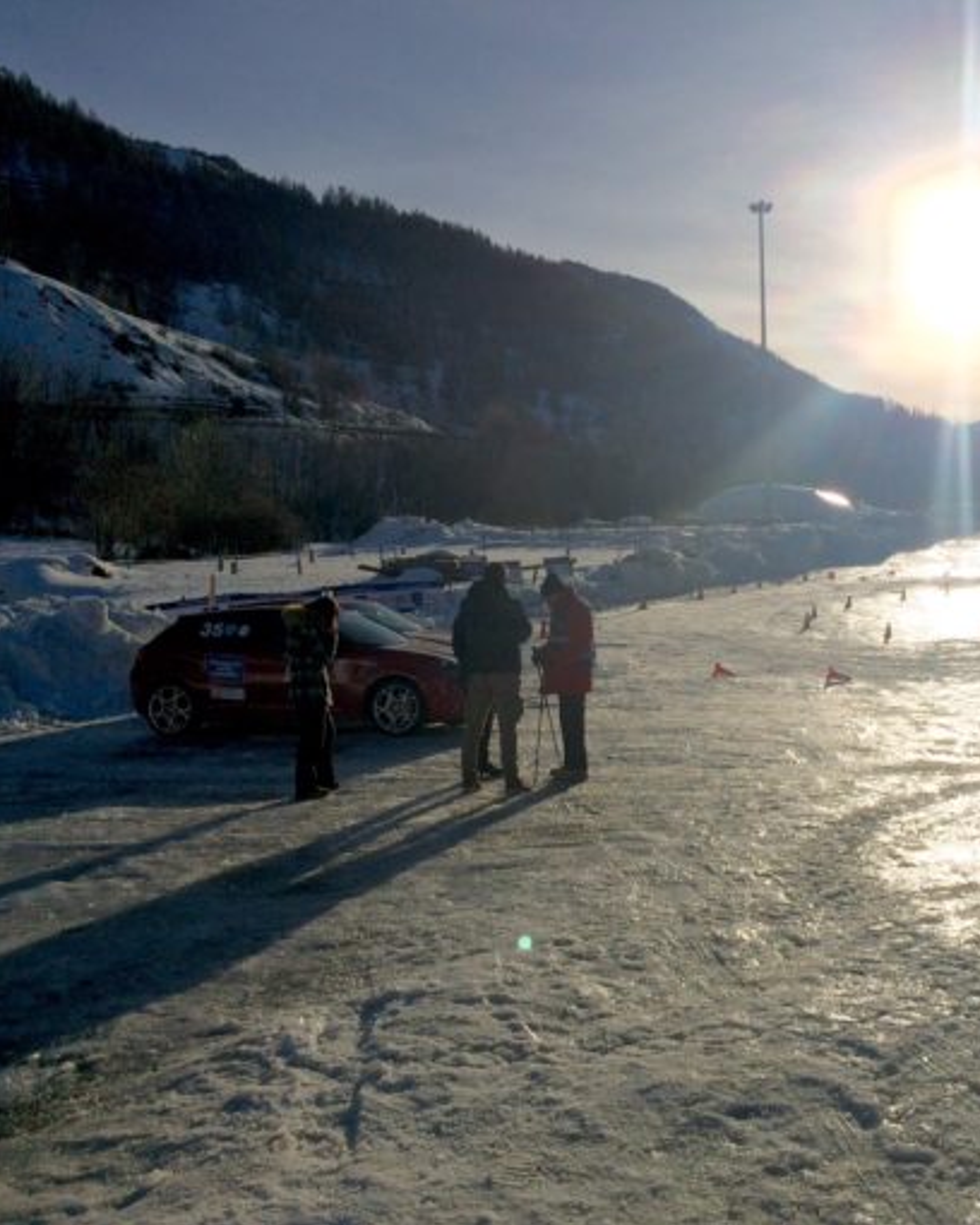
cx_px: 699
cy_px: 614
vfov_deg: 47.9
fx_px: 1378
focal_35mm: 38
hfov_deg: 38.4
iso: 50
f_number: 2.2
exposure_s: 1/20833
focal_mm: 4.15
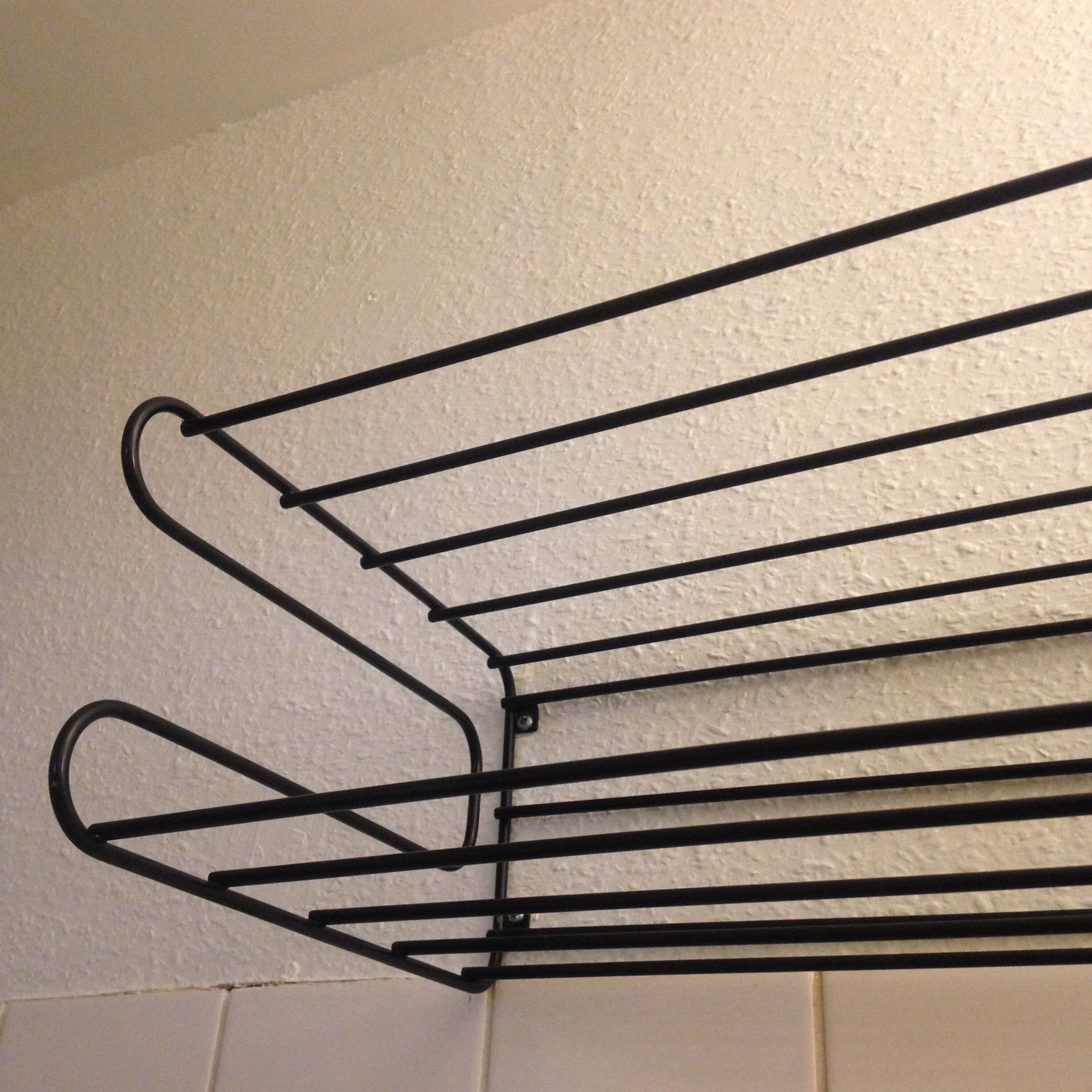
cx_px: 546
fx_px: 1392
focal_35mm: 39
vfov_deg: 42.8
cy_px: 564
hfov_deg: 42.8
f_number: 2.4
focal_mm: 4.12
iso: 250
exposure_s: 1/20
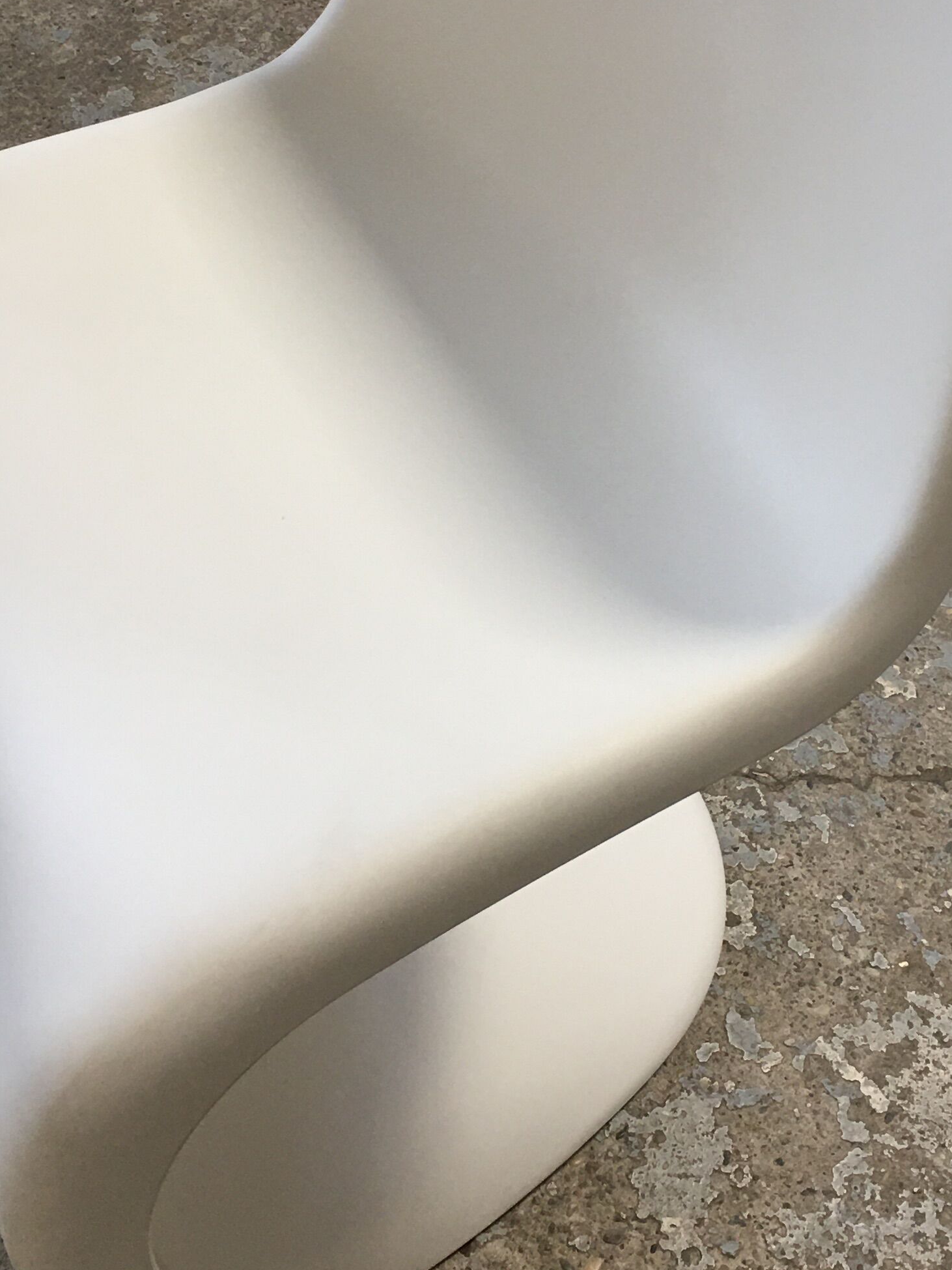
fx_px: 2200
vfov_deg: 32.0
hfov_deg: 24.4
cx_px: 453
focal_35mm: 60
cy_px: 472
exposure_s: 1/17
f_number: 2.2
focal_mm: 4.15
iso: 50
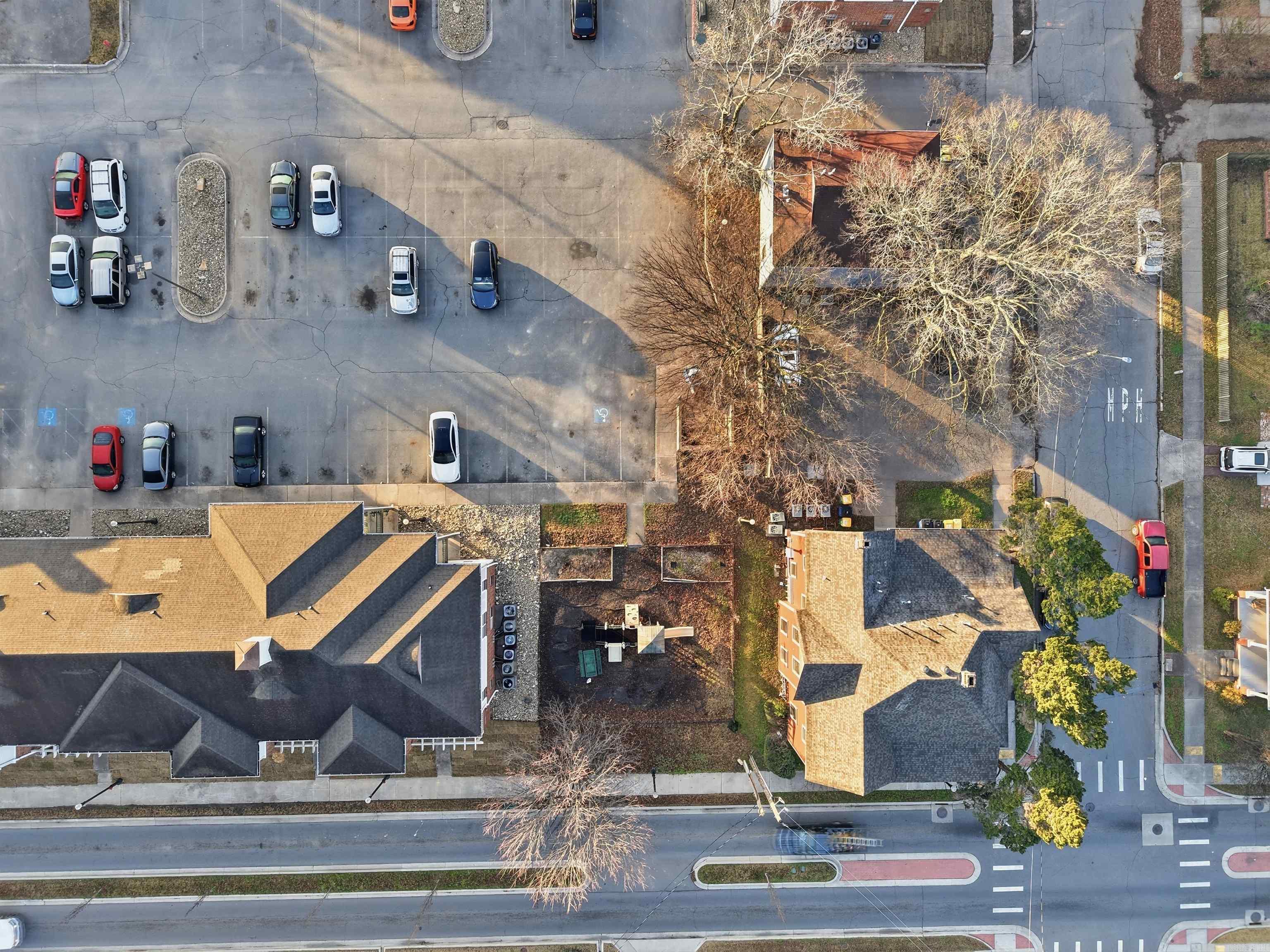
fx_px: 881
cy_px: 476
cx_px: 635
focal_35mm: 24
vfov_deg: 56.8
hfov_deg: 71.6
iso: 100
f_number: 1.8
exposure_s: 1/200
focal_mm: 8.7
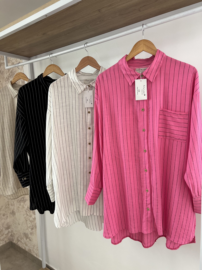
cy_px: 135
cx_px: 101
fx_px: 202
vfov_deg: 67.3
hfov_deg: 53.1
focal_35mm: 26
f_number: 1.5
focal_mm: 5.7
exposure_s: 1/121
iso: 125
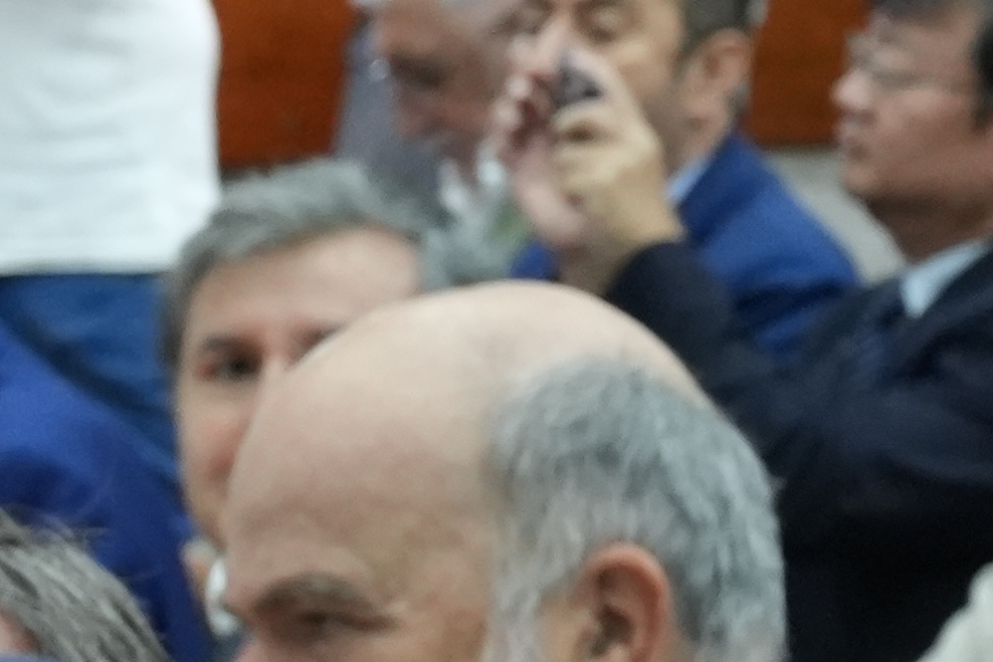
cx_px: 1707
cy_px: 553
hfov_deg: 6.8
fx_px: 8135
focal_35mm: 295
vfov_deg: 4.7
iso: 3200
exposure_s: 1/50
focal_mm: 42
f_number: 6.3
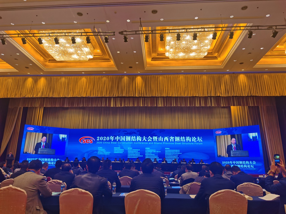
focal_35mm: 27
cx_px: 143
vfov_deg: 51.4
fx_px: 223
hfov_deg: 65.3
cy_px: 107
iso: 50
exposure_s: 1/102
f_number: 1.6
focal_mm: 5.56
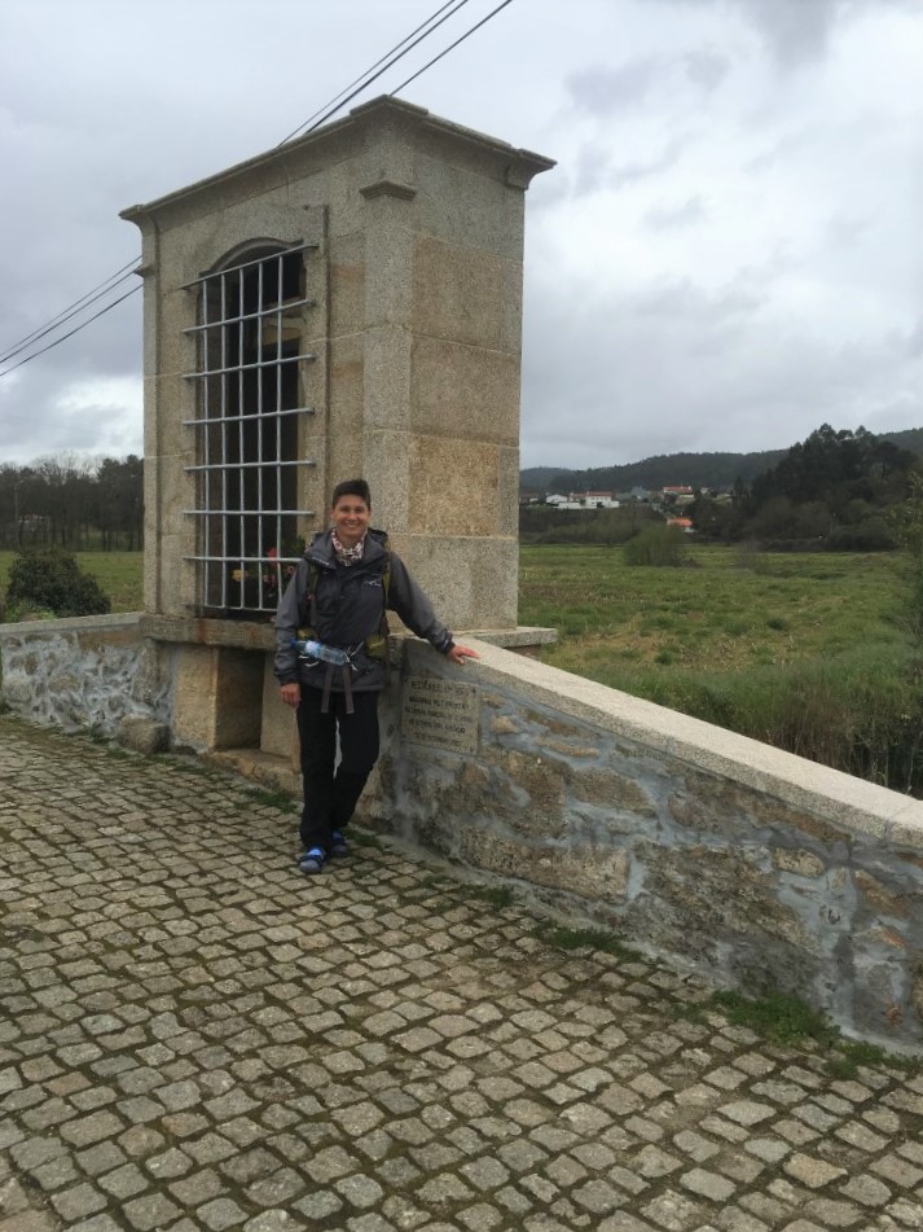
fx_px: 1031
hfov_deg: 48.2
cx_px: 462
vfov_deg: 61.7
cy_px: 616
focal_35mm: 29
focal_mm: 4.15
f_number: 2.2
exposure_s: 1/1637
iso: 25
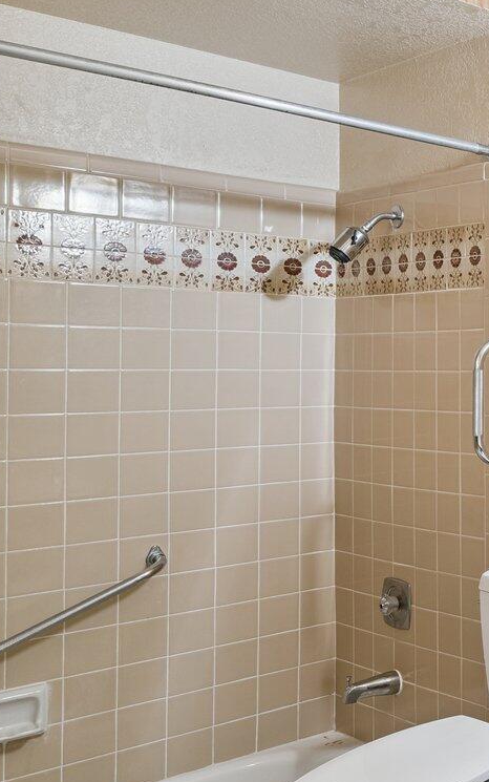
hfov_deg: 20.3
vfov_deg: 47.2
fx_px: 895
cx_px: 908
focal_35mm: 42
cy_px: 371
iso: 400
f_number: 8
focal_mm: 15
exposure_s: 1/3.33
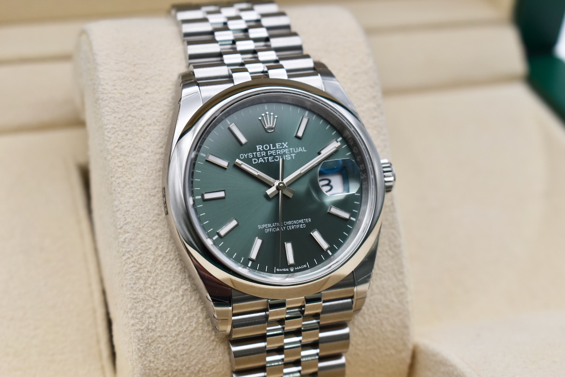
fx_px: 1130
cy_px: 188
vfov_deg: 18.9
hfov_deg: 28.1
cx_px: 282
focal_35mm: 72
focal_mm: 48
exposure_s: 1/125
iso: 400
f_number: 6.3
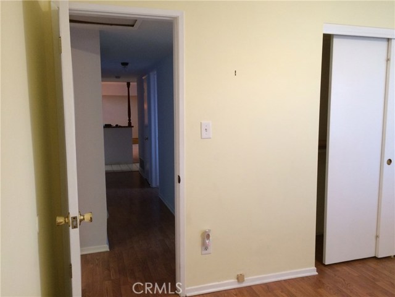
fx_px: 331
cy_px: 148
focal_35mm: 29
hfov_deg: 61.7
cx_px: 198
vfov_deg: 48.2
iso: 160
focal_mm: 4.15
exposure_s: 1/30
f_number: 2.2
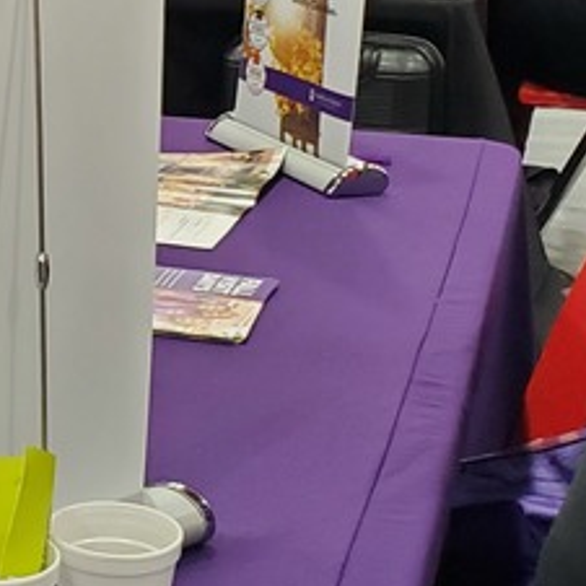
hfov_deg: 16.0
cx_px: -156
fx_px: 1992
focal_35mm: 104
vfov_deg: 16.5
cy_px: 62
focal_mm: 4.3
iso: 320
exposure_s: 1/89
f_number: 2.4
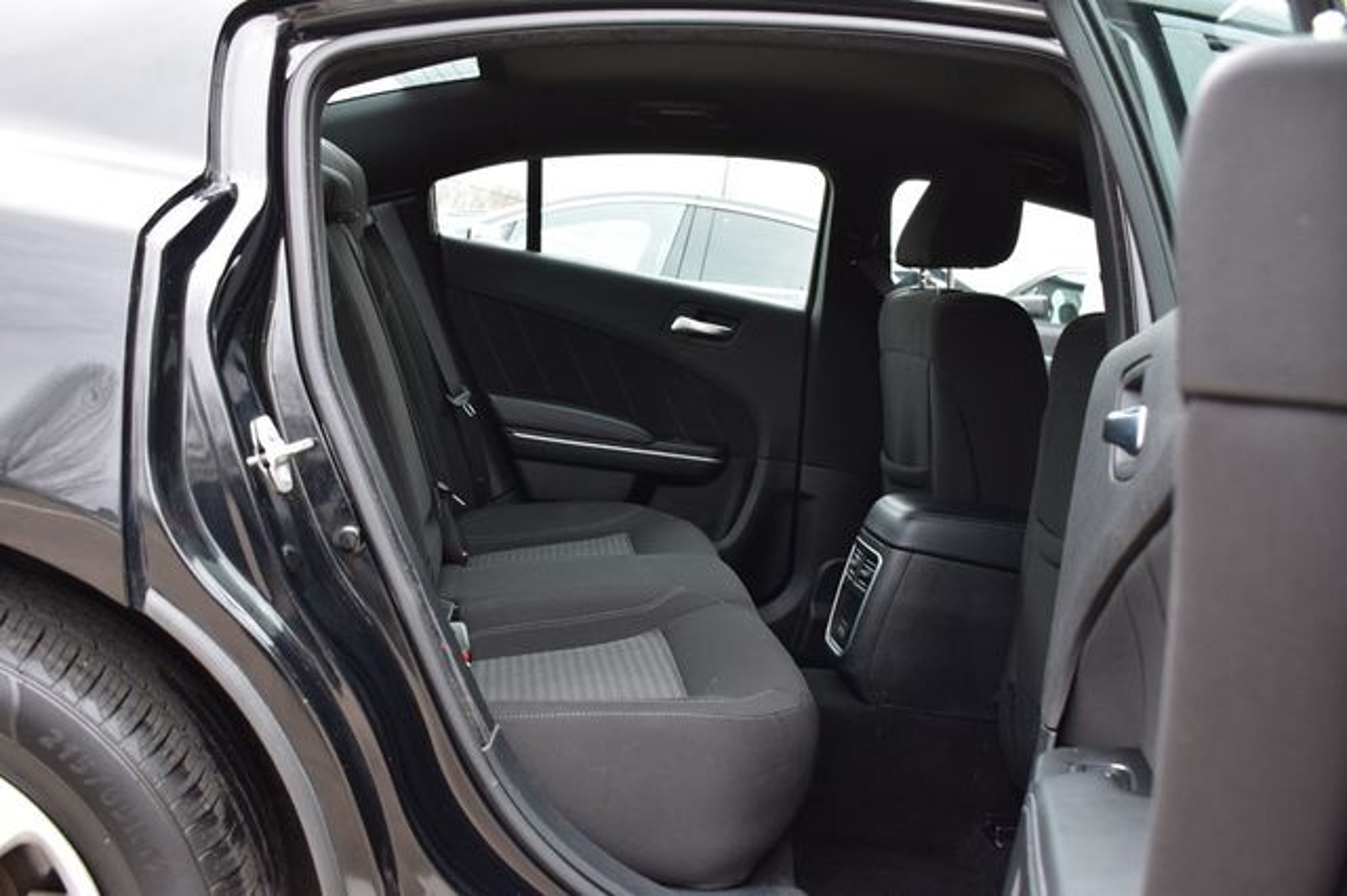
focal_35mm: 36
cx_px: 674
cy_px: 448
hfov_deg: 53.2
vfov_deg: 36.8
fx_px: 1346
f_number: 6.3
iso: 560
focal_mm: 24
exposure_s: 1/15
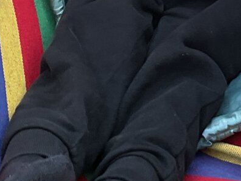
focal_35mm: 151
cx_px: 175
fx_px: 1052
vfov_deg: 9.4
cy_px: -145
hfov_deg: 13.0
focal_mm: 3
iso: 25
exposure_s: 1/100
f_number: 1.8
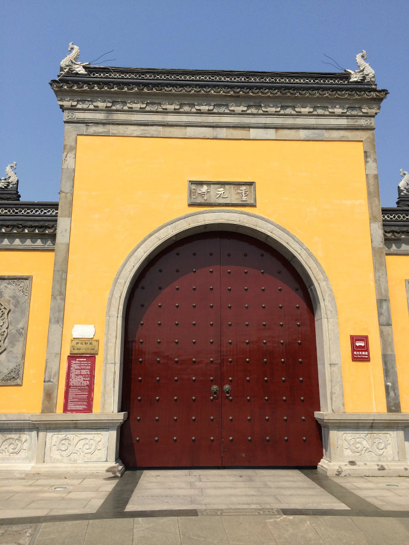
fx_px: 473
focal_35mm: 30
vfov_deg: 60.0
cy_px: 272
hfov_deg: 46.8
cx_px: 204
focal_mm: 4.12
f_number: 2.2
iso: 40
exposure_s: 1/2564
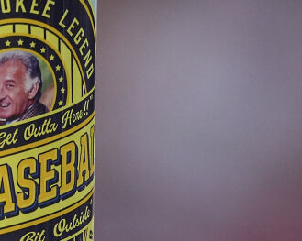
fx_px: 18889
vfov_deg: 0.7
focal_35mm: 2114
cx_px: 566
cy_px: 376
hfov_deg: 0.9
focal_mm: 420
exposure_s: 1/2500
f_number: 4
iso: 3200
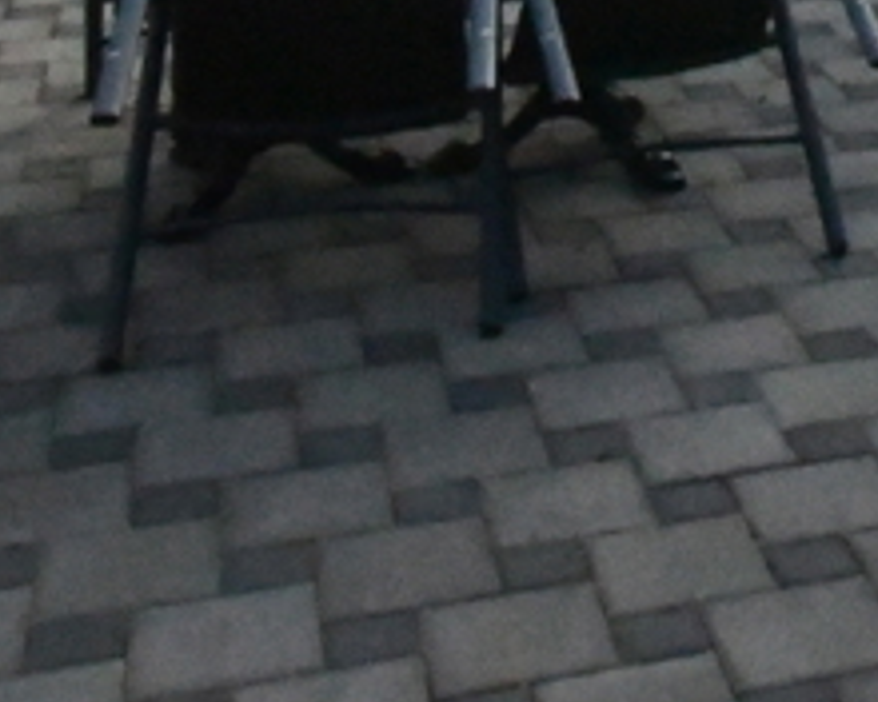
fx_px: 2131
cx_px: 1094
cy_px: -630
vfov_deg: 15.5
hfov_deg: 21.4
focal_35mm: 82
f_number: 22
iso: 16000
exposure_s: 1/2000
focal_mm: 11
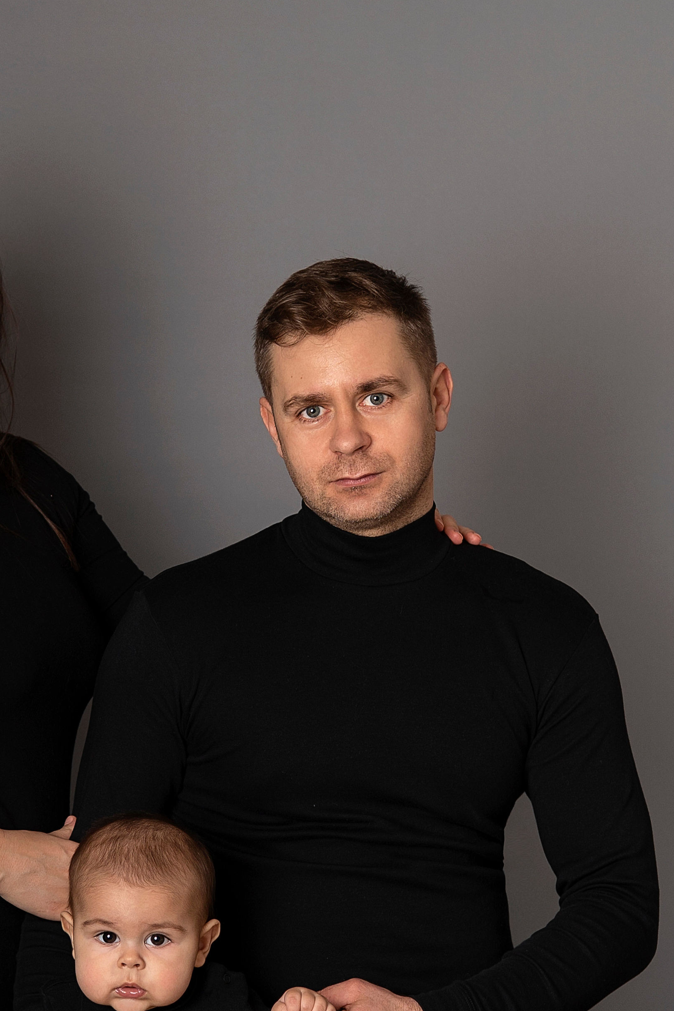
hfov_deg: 19.1
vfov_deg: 28.3
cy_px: 656
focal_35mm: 71
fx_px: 1993
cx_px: 218
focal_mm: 30
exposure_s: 1/250
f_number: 2.8
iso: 100
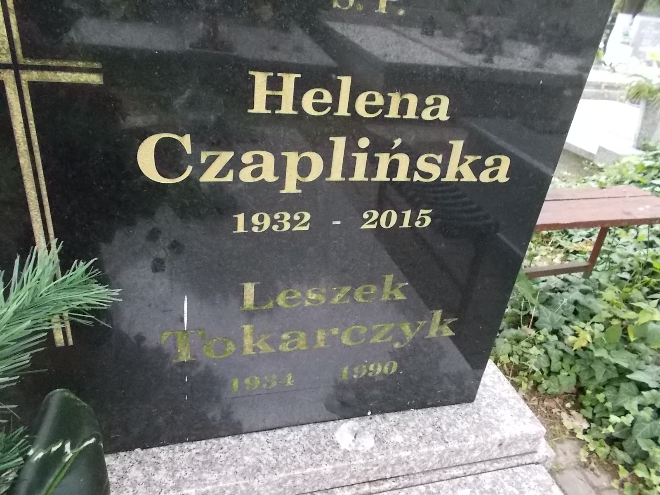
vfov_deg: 53.1
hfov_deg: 67.3
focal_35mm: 26
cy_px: 248
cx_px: 330
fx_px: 496
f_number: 3.2
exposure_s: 1/250
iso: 400
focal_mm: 4.6
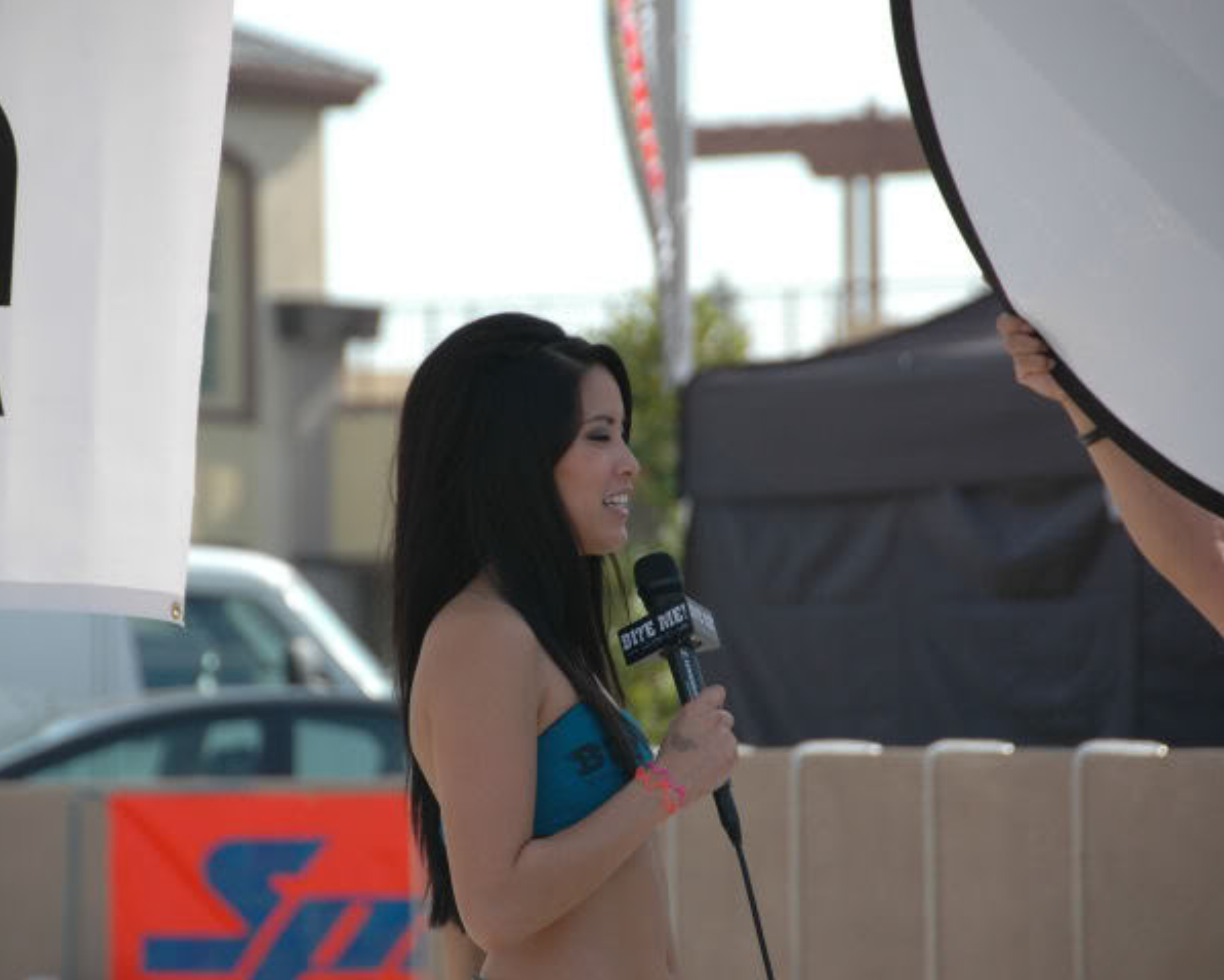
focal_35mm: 289
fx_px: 10473
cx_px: 523
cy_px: 490
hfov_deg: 6.7
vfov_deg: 5.4
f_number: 5.6
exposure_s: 1/500
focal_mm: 170
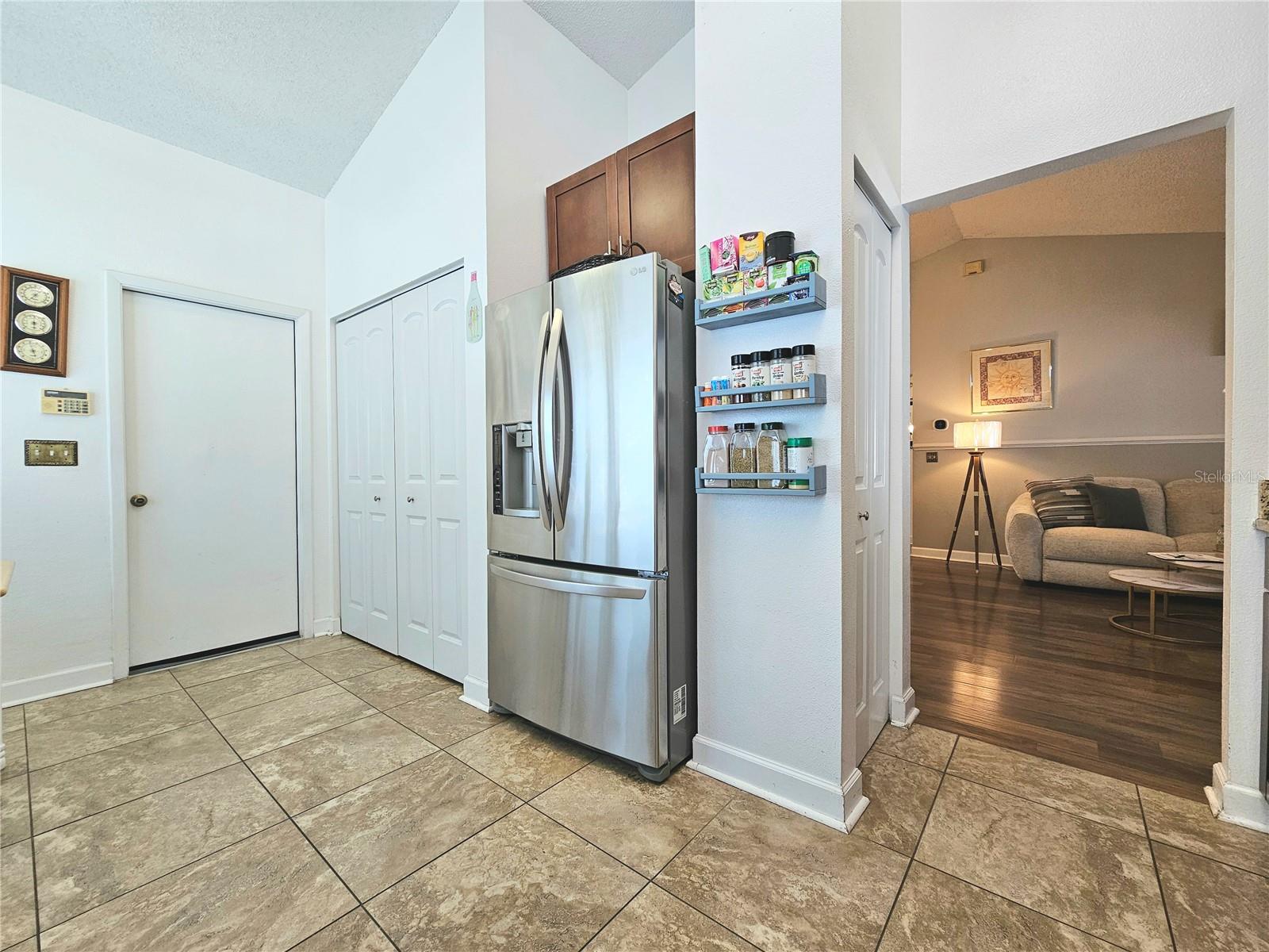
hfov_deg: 106.2
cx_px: 634
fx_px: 477
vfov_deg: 89.9
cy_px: 476
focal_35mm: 13
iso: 80
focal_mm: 2.2
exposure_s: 1/60.2
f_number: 2.2
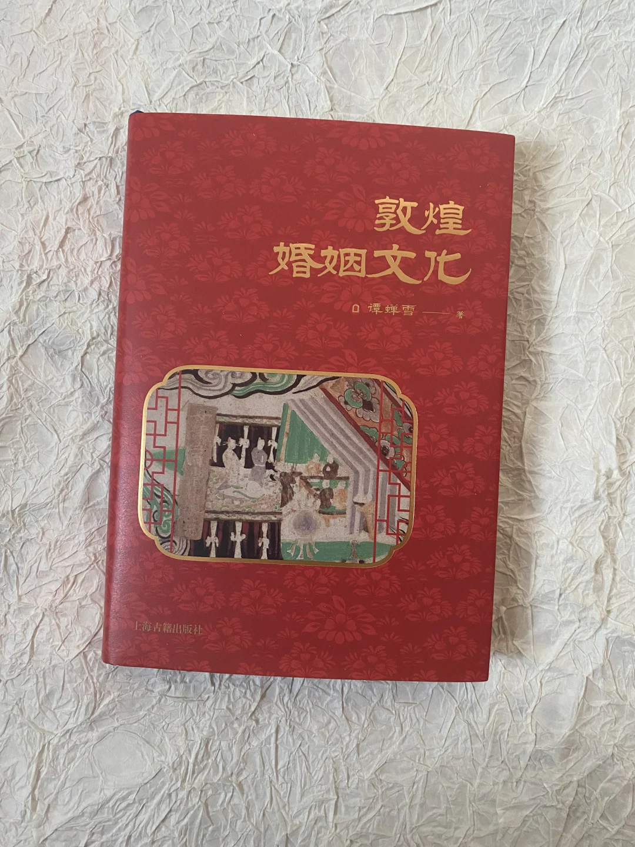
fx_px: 636
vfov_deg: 67.3
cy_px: 424
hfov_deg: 53.1
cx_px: 318
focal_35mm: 26
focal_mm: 4.25
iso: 400
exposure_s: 1/60
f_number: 1.8
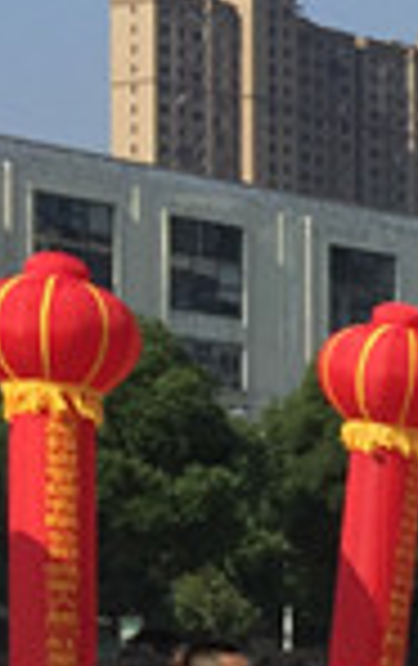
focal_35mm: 166
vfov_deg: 12.0
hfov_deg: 6.3
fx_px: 3014
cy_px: 981
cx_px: 1721
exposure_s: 1/3049
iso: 32
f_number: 2.2
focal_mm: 4.15
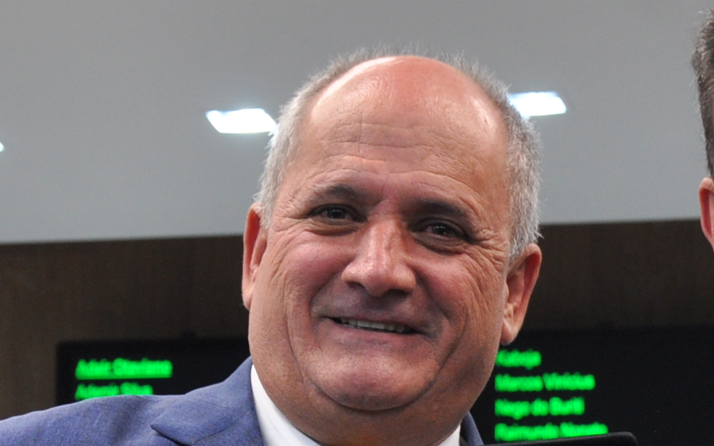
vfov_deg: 7.4
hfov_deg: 12.0
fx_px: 3399
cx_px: 485
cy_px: 561
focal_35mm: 175
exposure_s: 1/30
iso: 500
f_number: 5.6
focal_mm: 35
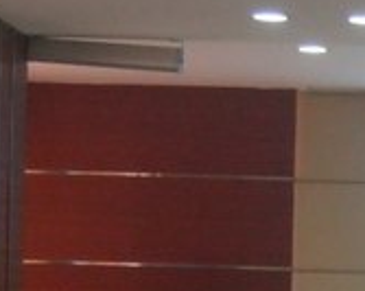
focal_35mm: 192
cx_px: 702
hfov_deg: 9.5
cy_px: 431
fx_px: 2070
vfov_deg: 7.9
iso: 200
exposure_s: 1/21.9
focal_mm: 8.5
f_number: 2.9
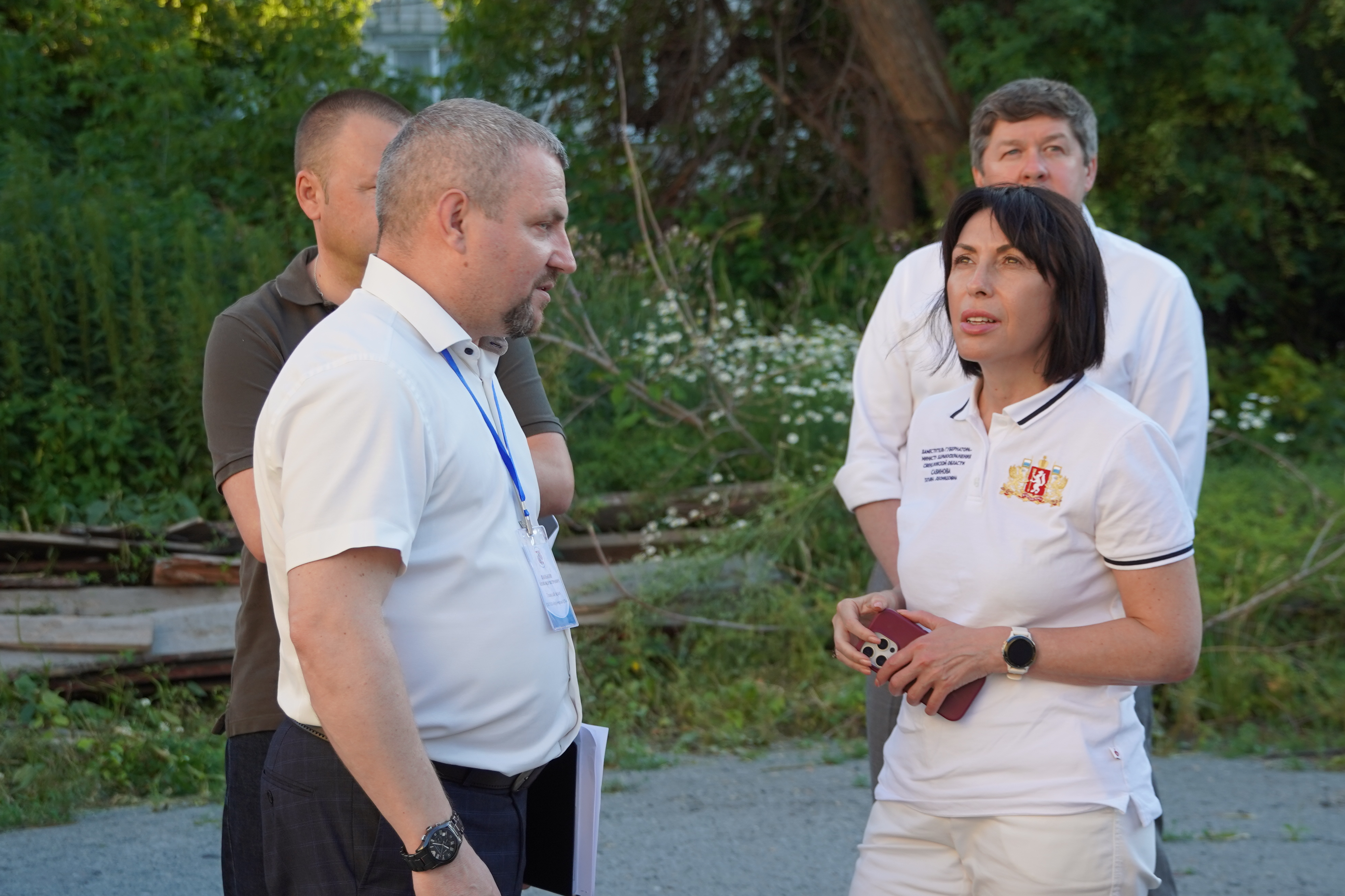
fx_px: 2951
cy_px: 448
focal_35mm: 79
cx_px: 672
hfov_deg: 25.7
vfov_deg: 17.3
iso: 200
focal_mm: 53
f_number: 5.6
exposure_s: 1/160
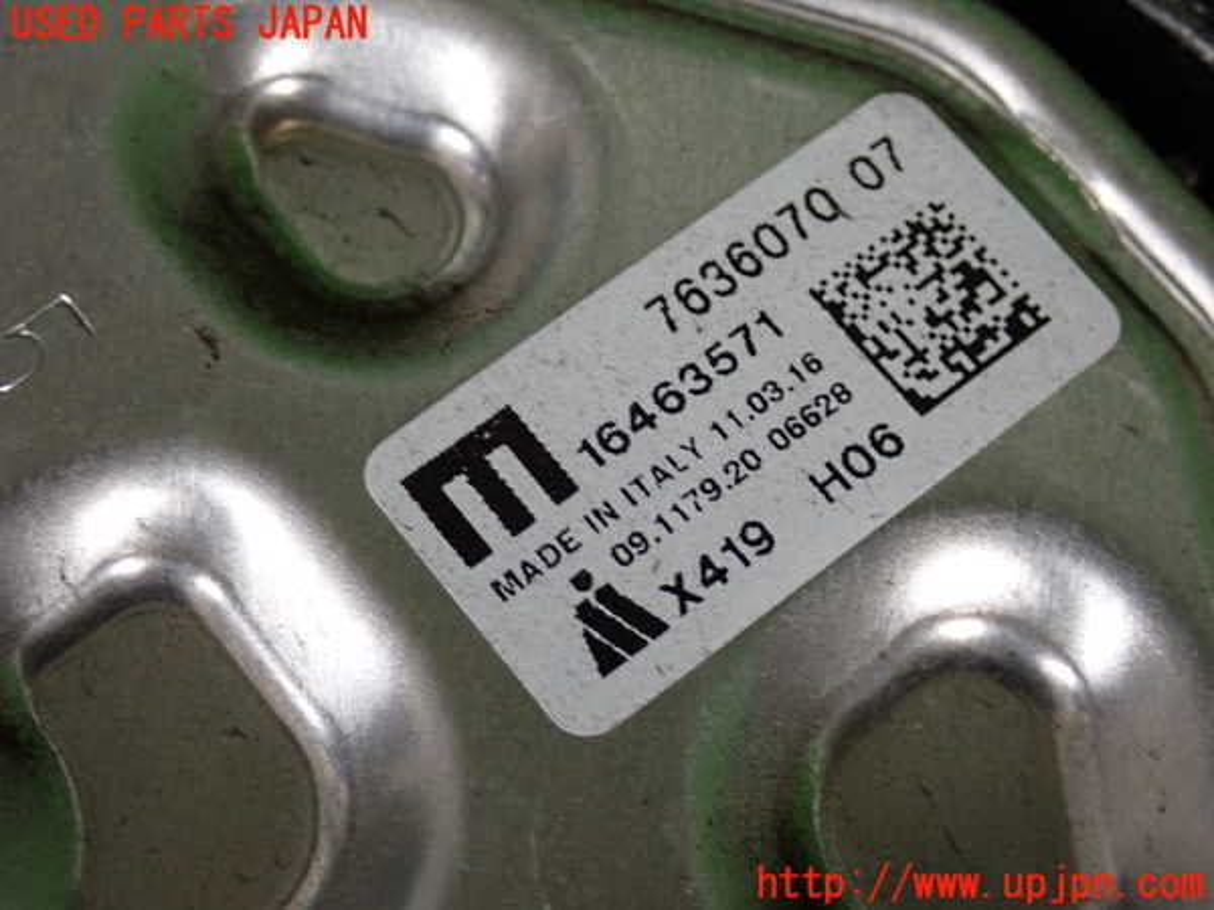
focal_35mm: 67
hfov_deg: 29.0
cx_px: 607
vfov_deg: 21.9
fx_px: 2350
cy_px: 455
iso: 320
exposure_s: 1/80
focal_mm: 11.88
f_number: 3.8
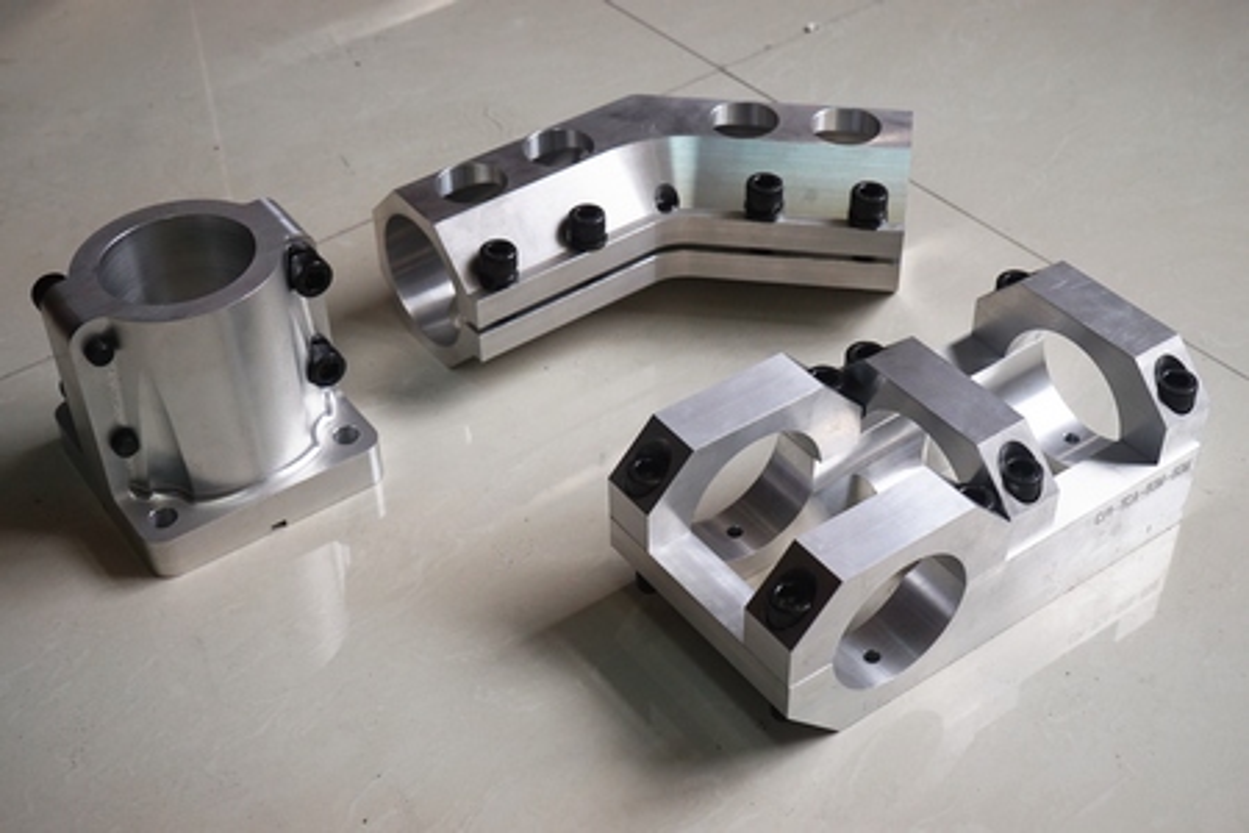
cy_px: 416
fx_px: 1561
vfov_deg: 29.9
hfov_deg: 43.6
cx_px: 624
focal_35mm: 45
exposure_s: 1/250
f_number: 9
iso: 800
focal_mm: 45
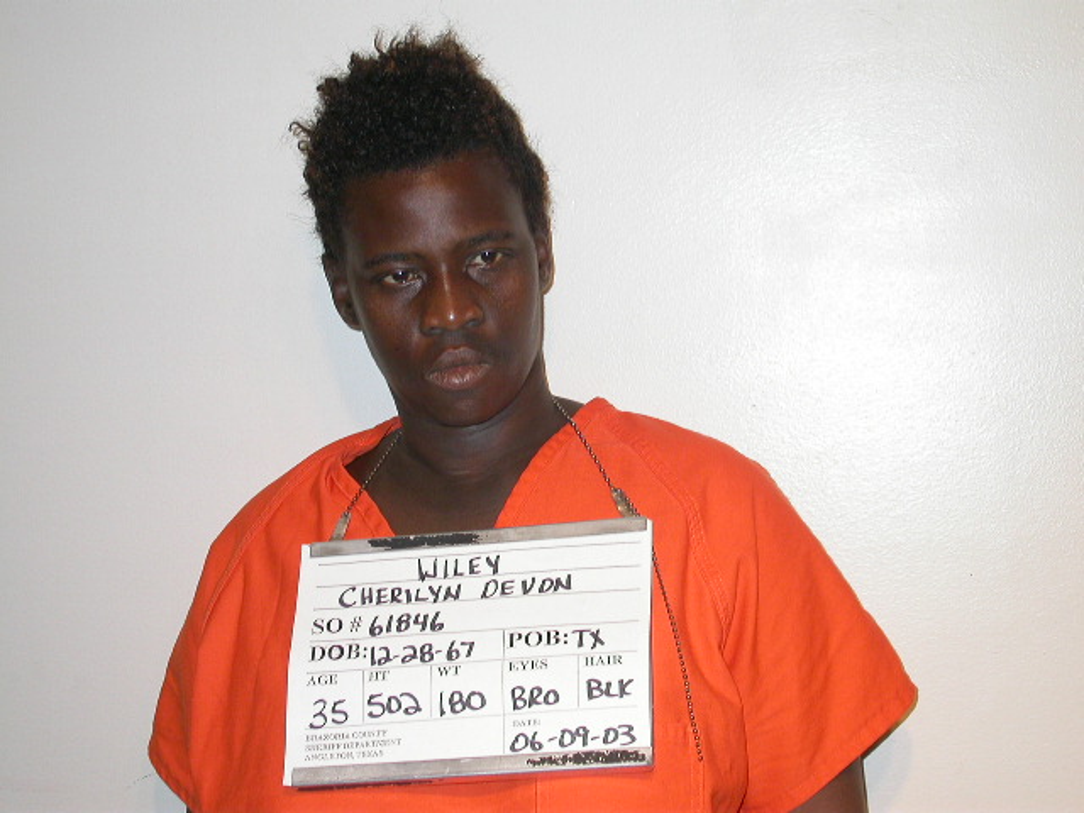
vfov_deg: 22.9
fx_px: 2004
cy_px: 406
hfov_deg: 30.3
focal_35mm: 64
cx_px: 542
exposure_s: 1/60.3
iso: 100
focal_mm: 13.3
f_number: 3.2
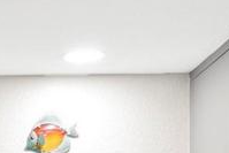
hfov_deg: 12.3
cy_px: 393
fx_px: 968
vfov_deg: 8.2
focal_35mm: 152
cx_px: -193
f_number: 9
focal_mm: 19
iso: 100
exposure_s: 2.5
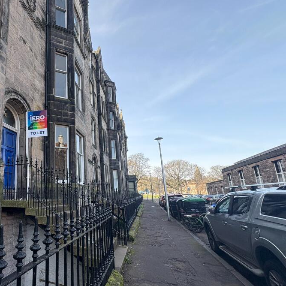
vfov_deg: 77.3
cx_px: 67
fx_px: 178
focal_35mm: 19
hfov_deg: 71.7
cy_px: 162
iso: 64
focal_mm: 2.22
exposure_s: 1/331
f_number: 2.2
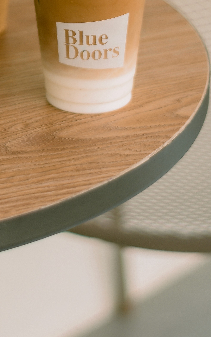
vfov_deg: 10.4
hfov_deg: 6.6
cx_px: 35
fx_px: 1831
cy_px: -25
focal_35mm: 199
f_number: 1.8
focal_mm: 50
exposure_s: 1/200
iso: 100
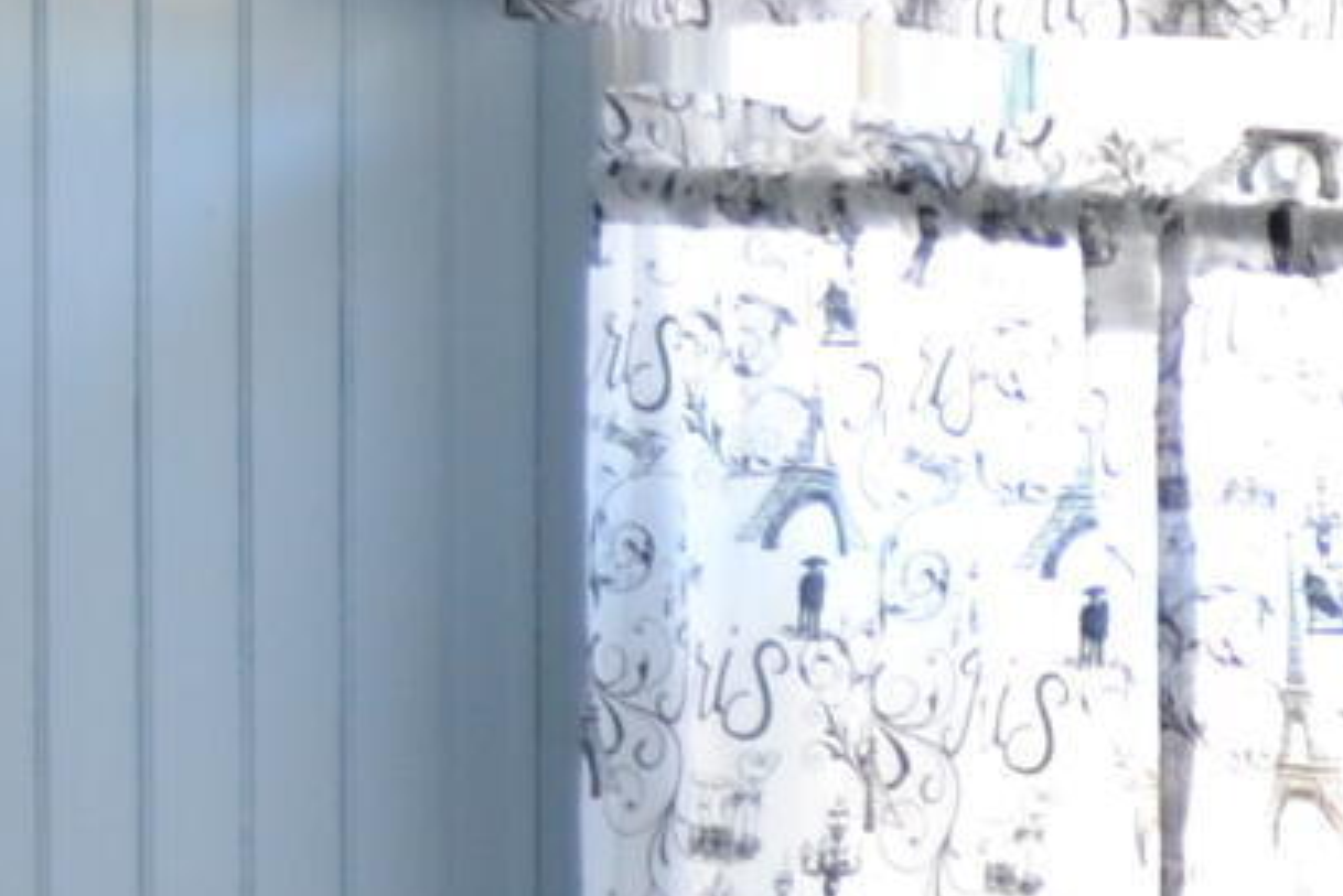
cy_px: 1309
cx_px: 3076
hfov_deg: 7.3
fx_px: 9926
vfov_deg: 5.1
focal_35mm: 266
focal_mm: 24
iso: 400
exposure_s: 1/60
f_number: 4
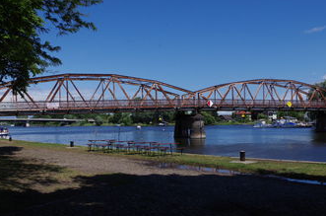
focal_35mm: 41
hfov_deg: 47.5
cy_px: 119
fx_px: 370
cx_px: 158
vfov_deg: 32.4
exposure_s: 1/1000
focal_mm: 23.13
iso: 400
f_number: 10
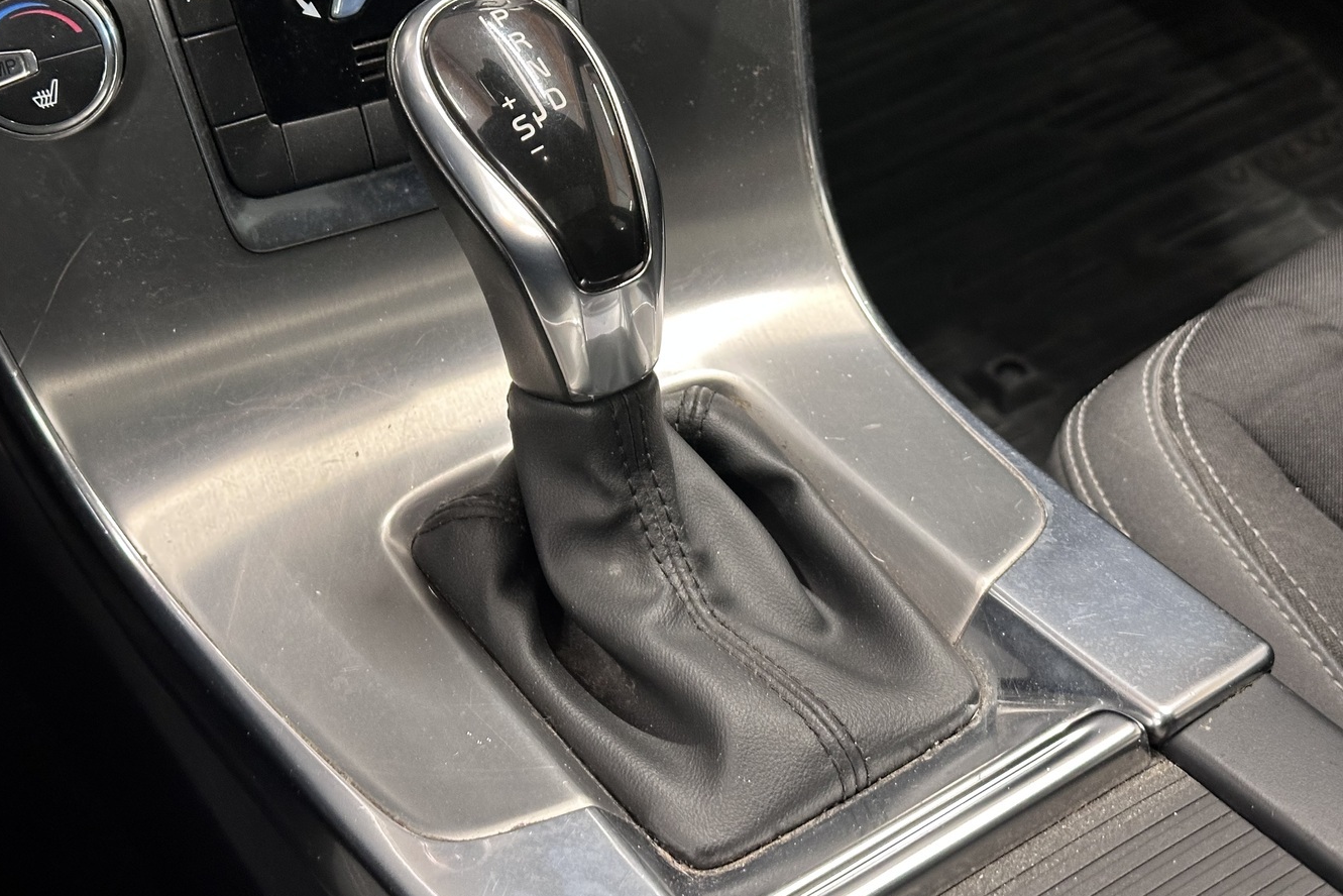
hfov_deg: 36.9
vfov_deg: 25.0
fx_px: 2015
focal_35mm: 54
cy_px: 358
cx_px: 665
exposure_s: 1/37
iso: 400
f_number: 1.78
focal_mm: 6.86
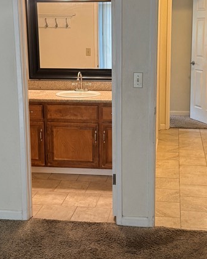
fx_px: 436
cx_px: 111
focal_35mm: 57
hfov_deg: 26.7
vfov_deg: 33.0
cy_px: 113
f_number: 1.78
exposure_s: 1/60
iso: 200
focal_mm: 6.76
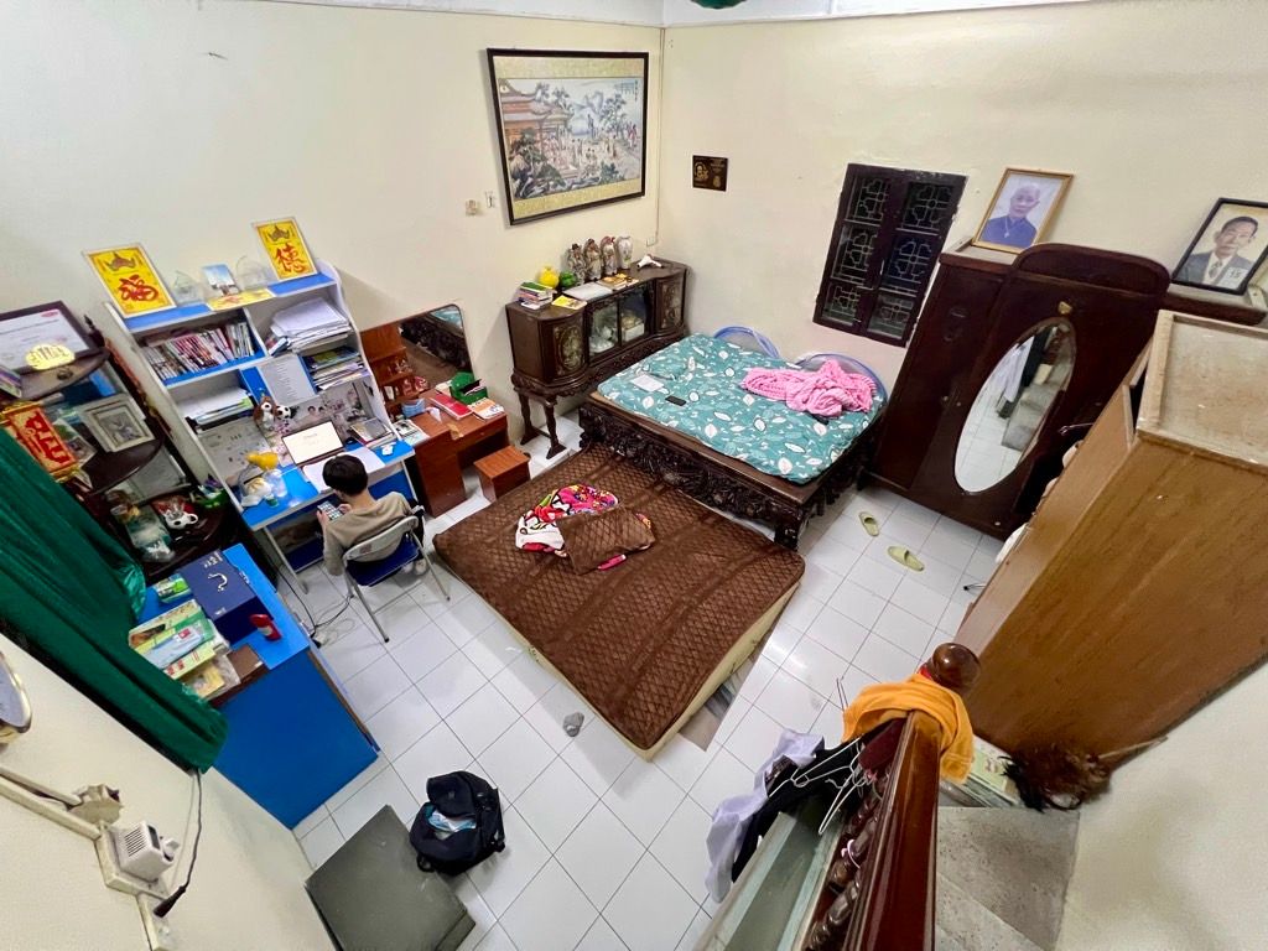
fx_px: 476
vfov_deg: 89.9
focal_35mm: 13
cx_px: 634
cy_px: 476
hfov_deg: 106.2
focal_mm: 1.57
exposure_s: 1/50
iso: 400
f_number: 1.8
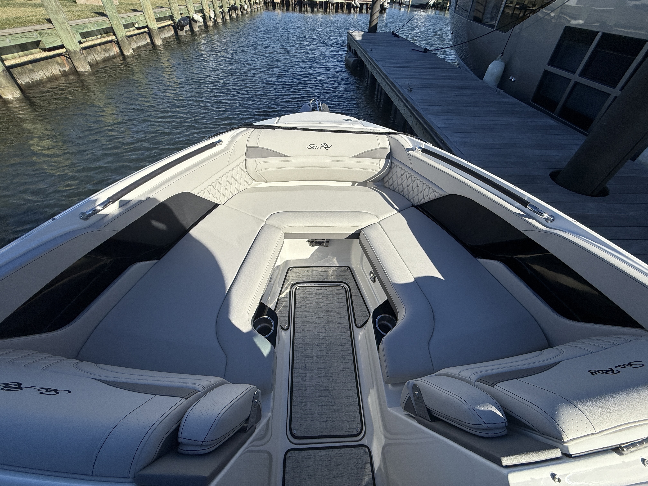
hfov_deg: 102.1
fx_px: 262
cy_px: 243
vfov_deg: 85.7
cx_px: 324
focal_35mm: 14
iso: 50
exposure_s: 1/4425
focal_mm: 2.2
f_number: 2.2
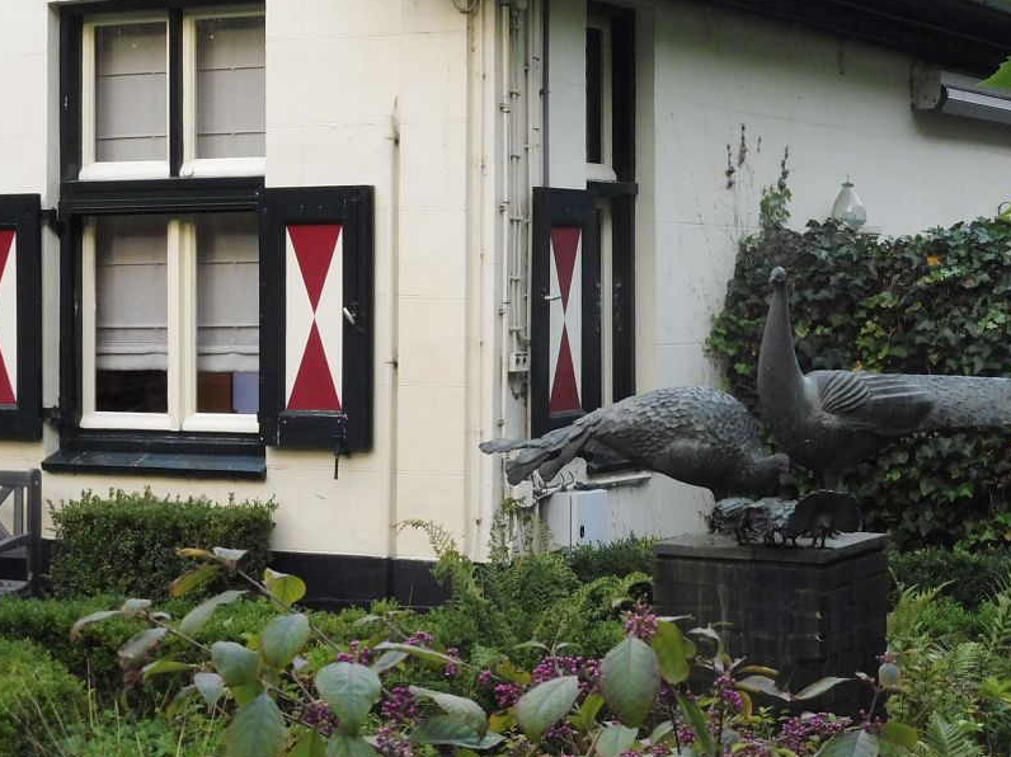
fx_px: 2627
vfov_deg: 16.4
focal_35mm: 90
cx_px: 592
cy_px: 285
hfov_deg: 21.8
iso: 400
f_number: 5
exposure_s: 1/100
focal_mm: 12.5
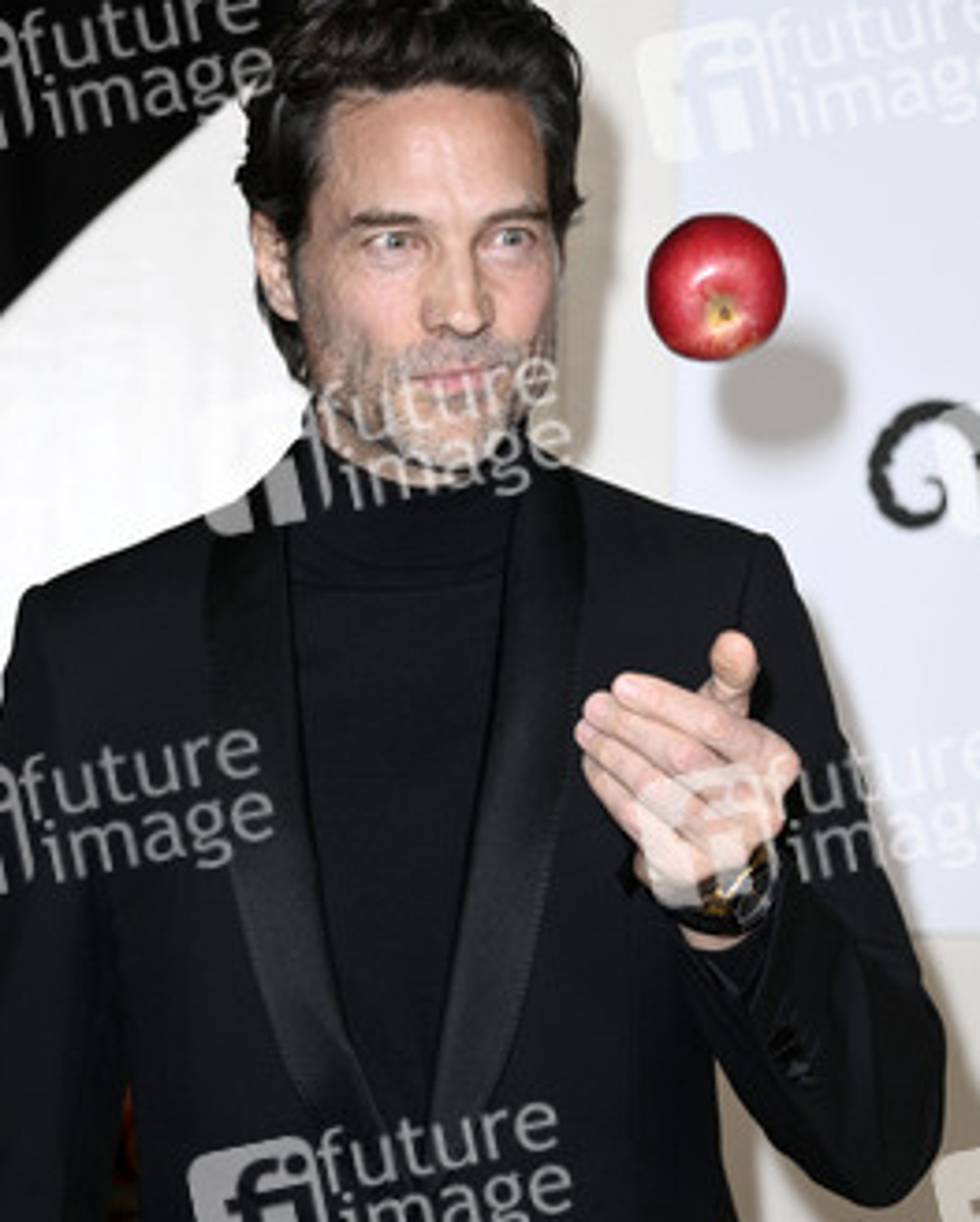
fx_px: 4345
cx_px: 488
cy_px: 633
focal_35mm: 120
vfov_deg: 16.0
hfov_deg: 12.9
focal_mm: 105
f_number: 5.3
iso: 500
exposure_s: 1/250
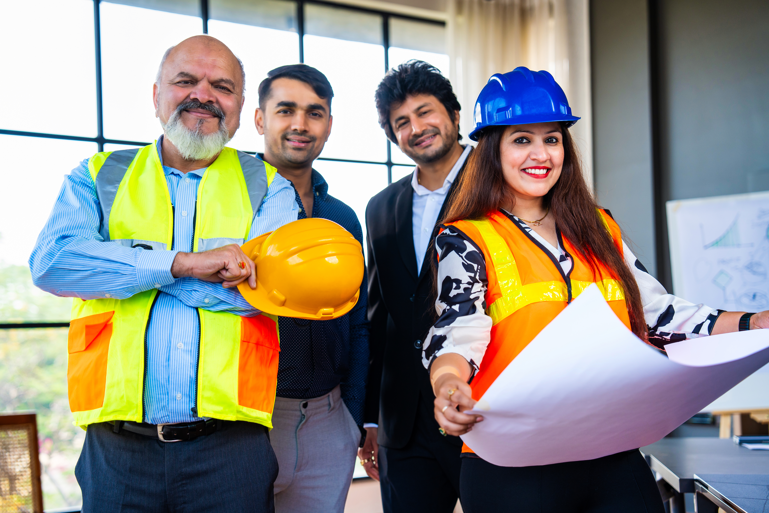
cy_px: 256
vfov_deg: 22.3
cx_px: 384
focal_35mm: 61
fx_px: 1303
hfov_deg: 32.9
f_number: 2.8
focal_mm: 61
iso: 250
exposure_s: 1/250
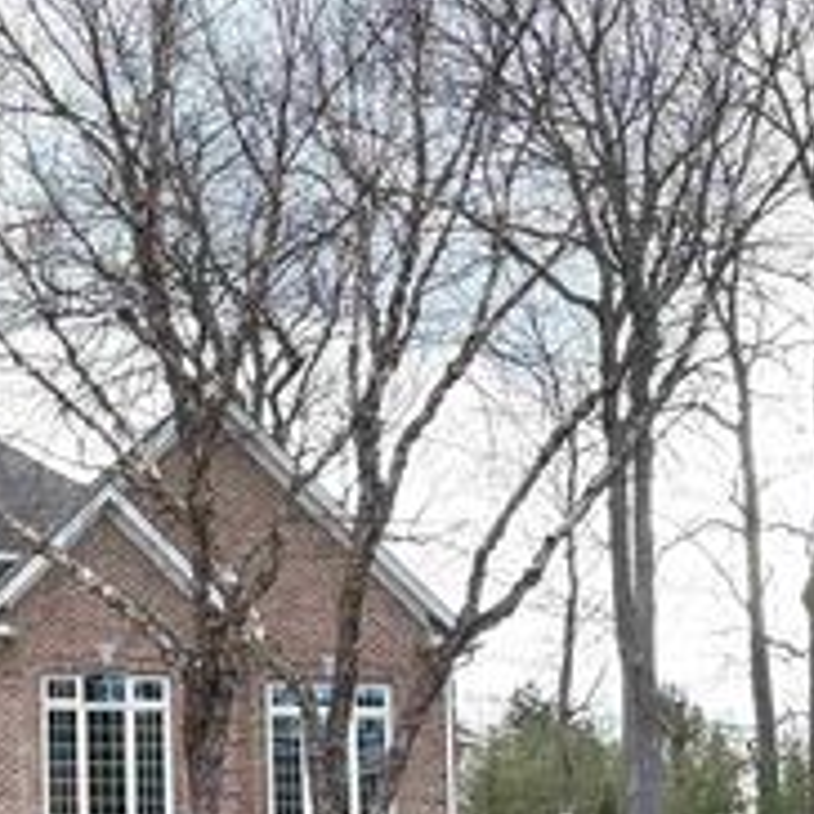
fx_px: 2980
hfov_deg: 15.1
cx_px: -139
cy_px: 812
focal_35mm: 112
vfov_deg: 15.3
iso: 64
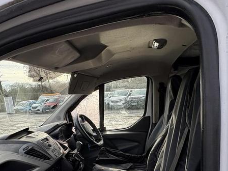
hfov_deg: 63.1
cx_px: 96
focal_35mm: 28
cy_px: 137
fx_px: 184
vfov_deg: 47.0
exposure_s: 1/320
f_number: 2.2
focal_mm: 2.22
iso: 64
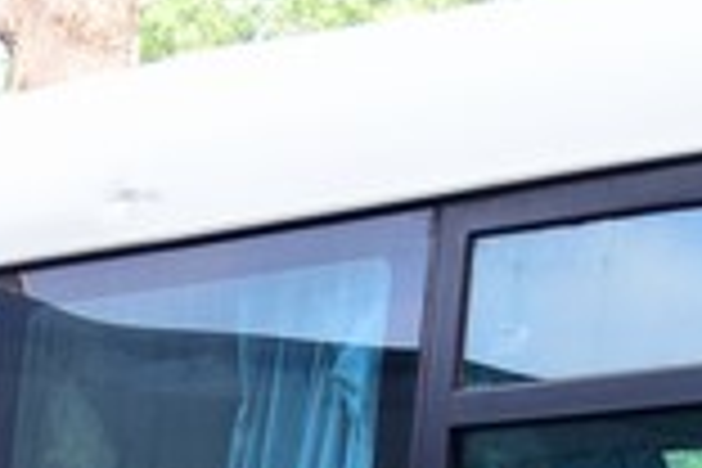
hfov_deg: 14.2
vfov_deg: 9.1
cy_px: 934
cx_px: -54
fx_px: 2769
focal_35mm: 142
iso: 125
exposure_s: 1/100
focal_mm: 34
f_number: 4
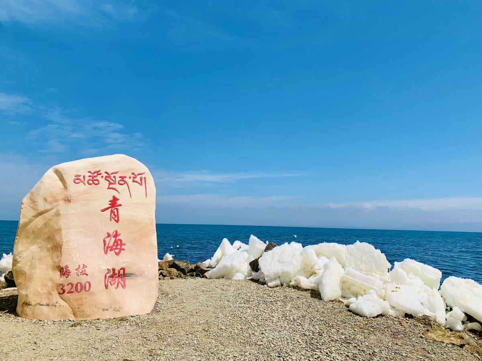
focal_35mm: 26
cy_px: 180
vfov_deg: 53.1
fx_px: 362
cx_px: 241
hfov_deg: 67.3
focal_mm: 4.25
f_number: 1.8
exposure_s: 1/5714
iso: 25
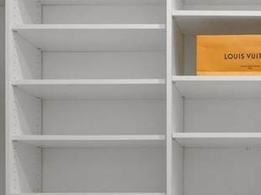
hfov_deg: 29.0
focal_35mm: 63
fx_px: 474
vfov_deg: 22.4
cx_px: 254
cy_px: 195
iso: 800
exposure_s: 1/20
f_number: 8
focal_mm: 16
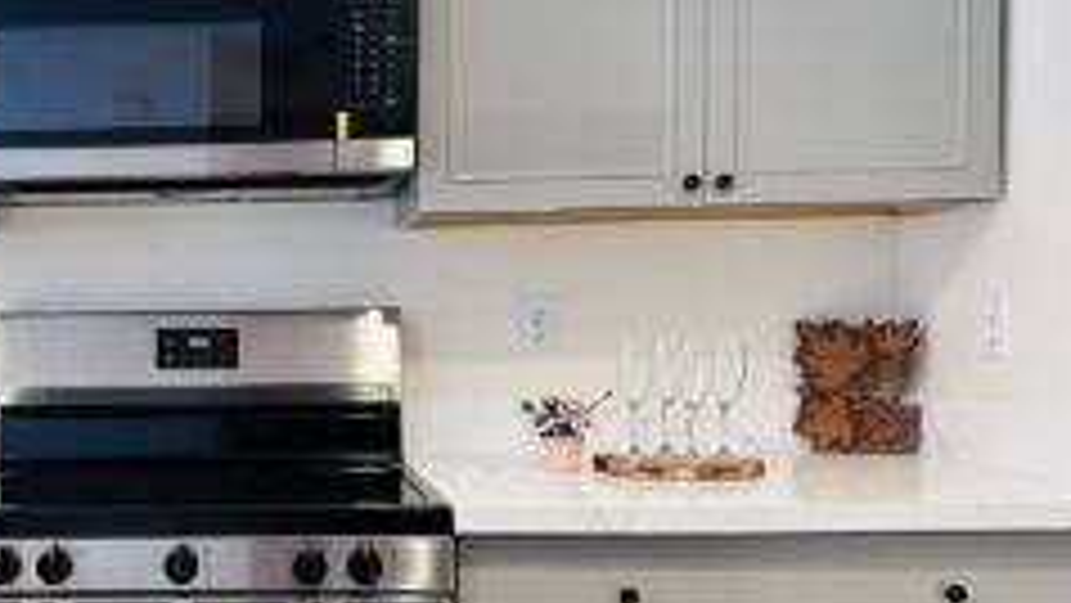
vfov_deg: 27.0
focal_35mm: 44
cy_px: 378
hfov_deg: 43.7
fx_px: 1250
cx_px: 184
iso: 250
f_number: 1.78
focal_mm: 6.86
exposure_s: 1/60
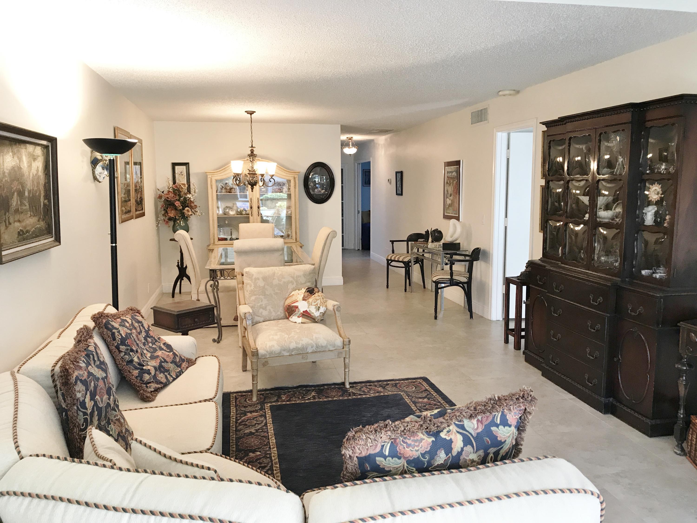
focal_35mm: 28
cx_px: 348
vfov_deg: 49.7
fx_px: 564
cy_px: 262
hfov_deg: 63.4
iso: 40
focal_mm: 3.99
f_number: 1.8
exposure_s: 1/24
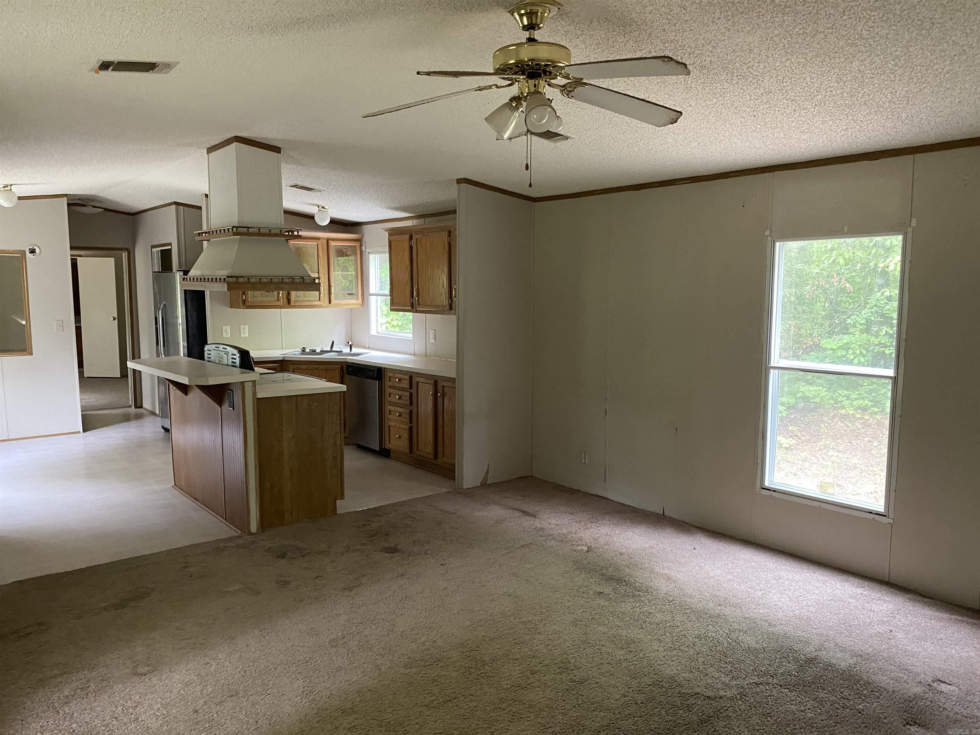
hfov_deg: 67.3
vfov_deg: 53.1
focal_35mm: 26
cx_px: 490
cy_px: 368
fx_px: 736
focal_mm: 4.25
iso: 320
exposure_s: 1/60
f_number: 1.8
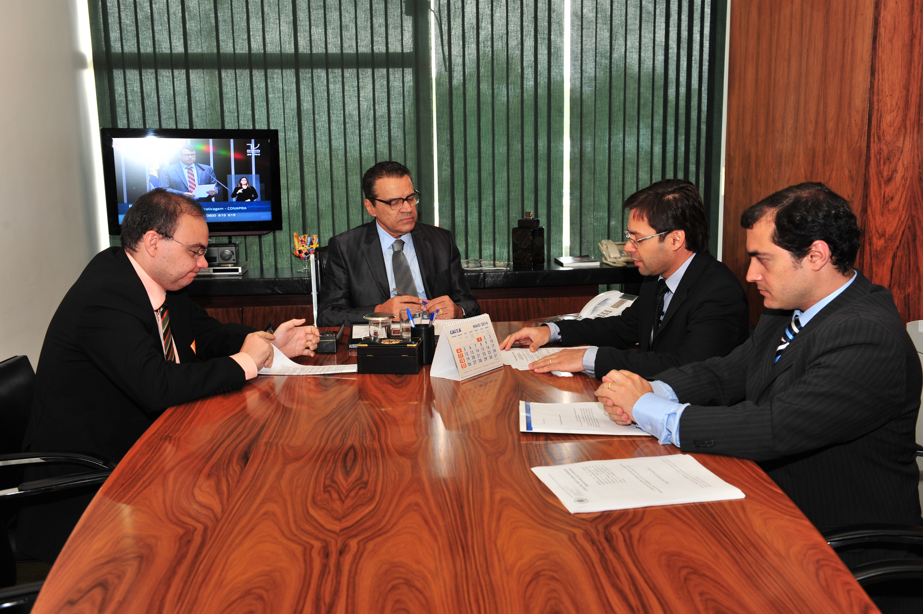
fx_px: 897
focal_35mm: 35
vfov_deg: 37.8
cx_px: 462
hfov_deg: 54.5
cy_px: 307
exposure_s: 1/80
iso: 400
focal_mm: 35
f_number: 5.6
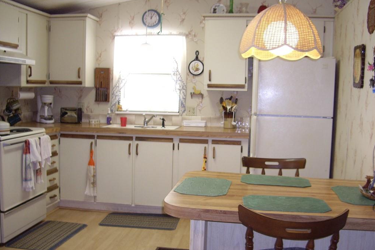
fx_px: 417
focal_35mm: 40
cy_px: 127
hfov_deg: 48.5
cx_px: 189
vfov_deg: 33.4
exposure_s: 1/40
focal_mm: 7.9
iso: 200
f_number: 2.8
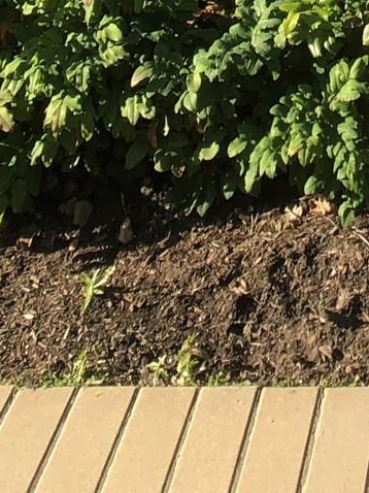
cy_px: -652
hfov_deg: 10.6
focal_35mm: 135
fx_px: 1920
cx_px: 532
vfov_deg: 12.0
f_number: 1.8
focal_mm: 4
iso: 20
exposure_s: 1/392
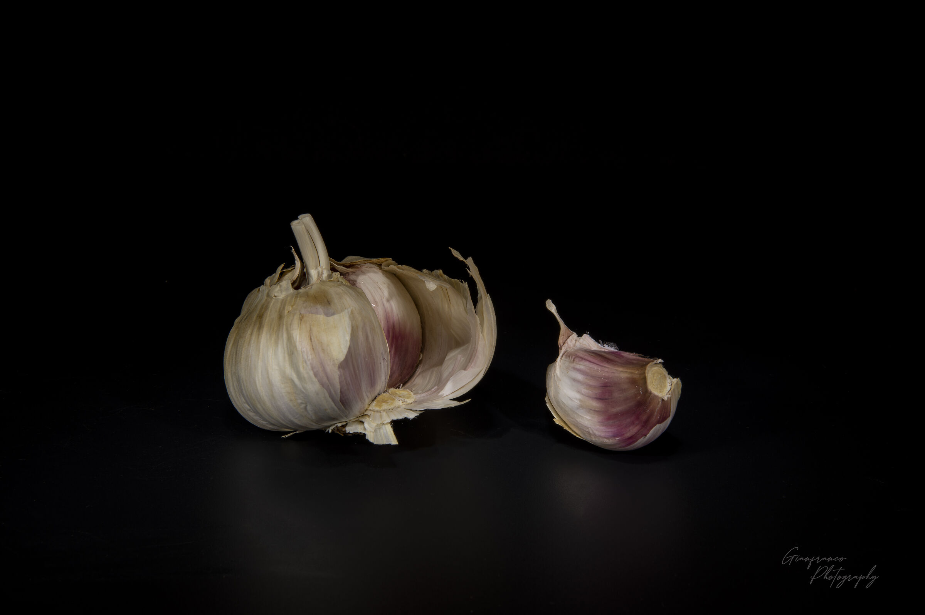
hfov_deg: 19.5
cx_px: 462
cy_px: 308
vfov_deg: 13.0
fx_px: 2696
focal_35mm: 105
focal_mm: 105
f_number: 20
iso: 100
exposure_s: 15
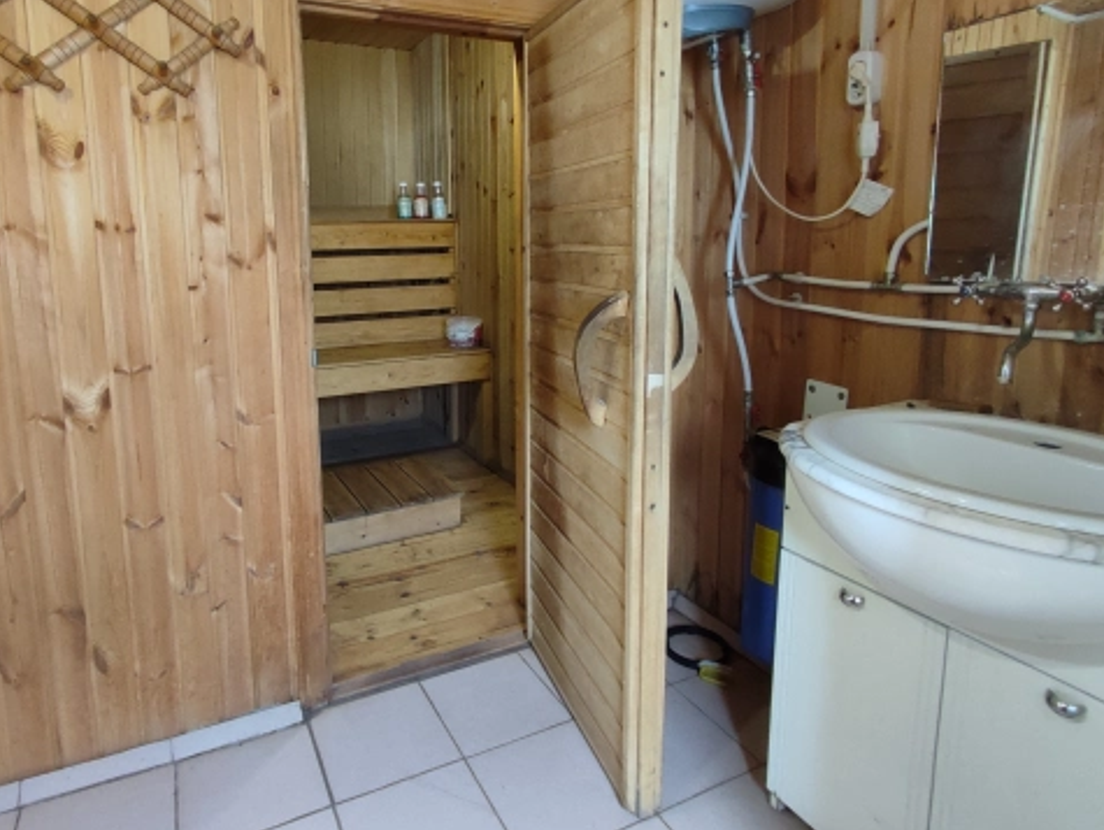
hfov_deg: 78.3
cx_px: 461
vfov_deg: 62.7
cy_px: 316
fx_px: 670
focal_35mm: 21
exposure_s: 1/33
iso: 379
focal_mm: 1.65
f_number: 2.2
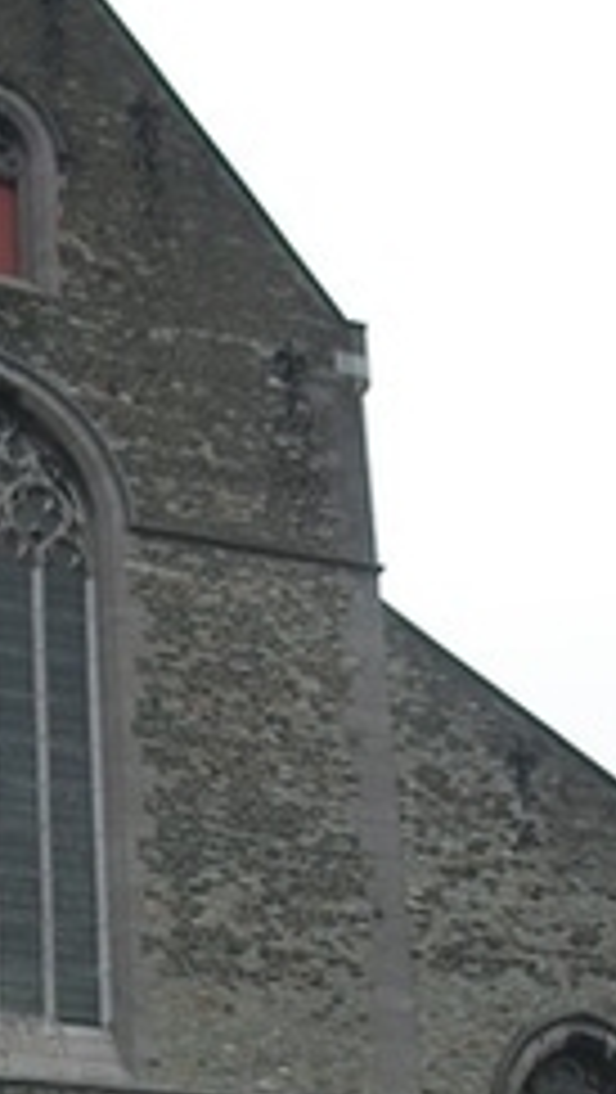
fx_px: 2493
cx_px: 130
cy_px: 851
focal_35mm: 86
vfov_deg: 24.4
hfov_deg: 14.0
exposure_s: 1/250
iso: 80
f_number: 2.9
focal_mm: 5.7
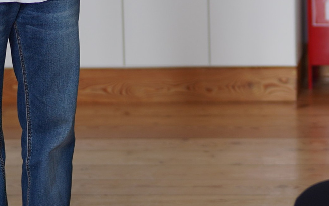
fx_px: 1256
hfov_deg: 14.4
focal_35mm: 140
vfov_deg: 9.1
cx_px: 419
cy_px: -117
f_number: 1.2
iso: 100
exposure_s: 1/80
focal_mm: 35
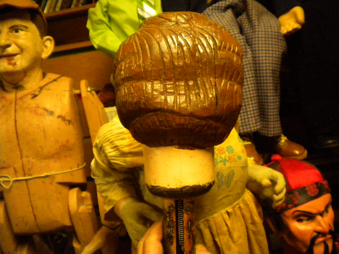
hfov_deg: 52.6
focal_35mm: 35
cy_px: 127
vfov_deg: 40.7
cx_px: 170
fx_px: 343
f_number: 3.1
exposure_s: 1/72.4
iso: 700
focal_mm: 6.3
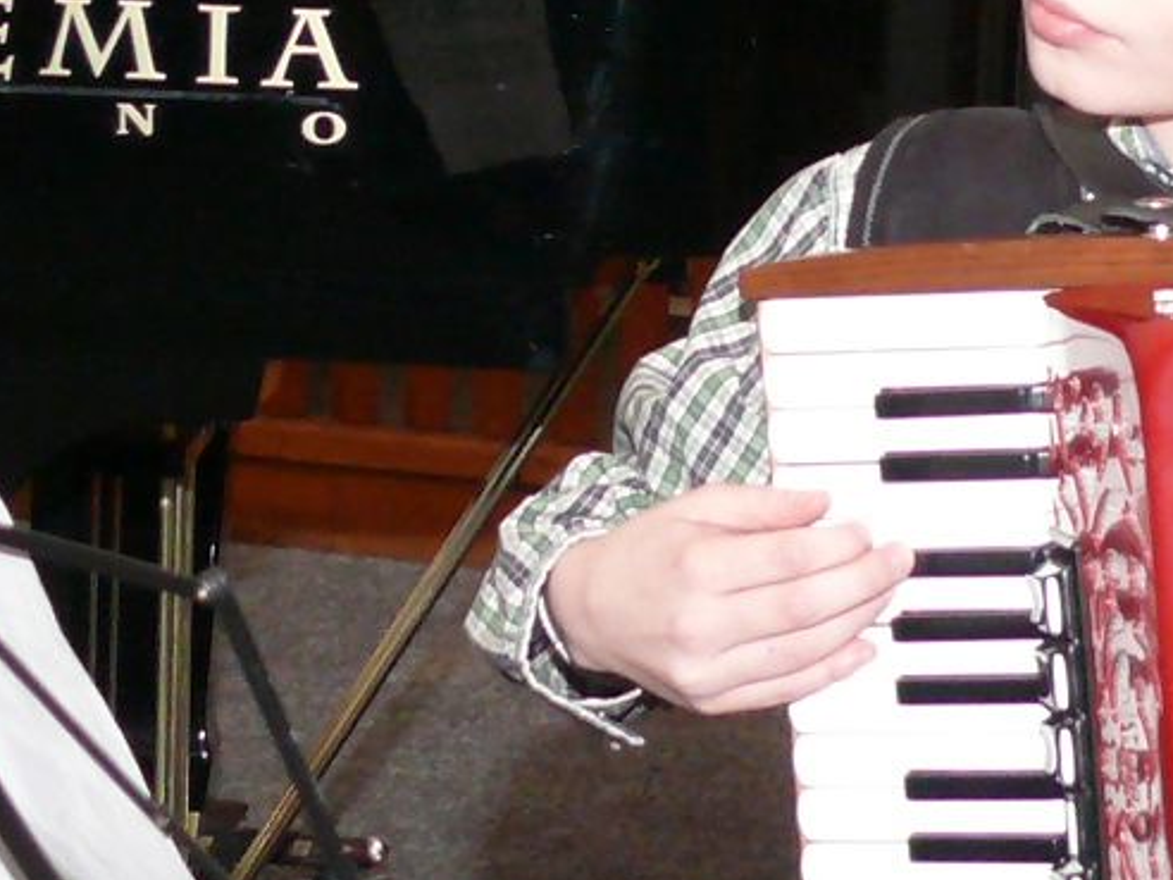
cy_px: 377
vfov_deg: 8.1
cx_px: 1273
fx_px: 6201
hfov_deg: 10.7
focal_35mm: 183
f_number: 2.8
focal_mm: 8.5
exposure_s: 1/50
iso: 200
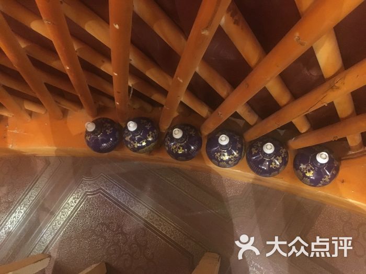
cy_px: 137
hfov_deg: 61.7
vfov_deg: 48.2
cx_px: 183
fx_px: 307
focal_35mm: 29
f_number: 2.2
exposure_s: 1/17
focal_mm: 4.15
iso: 640
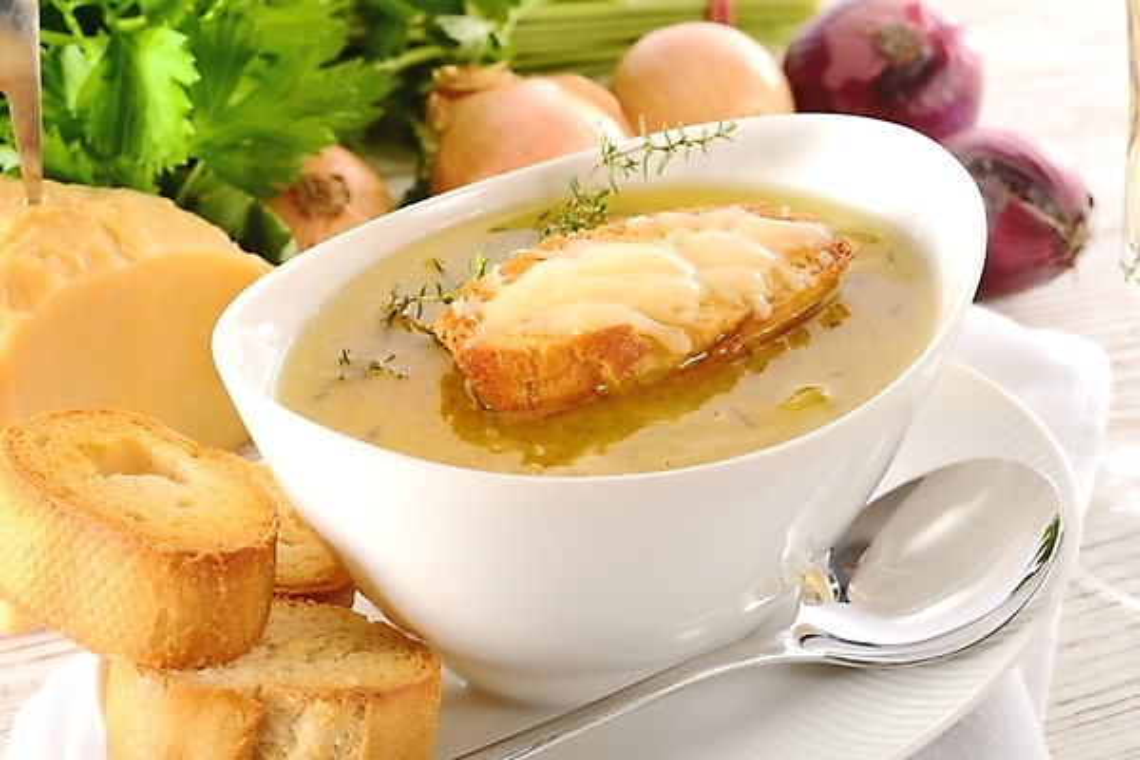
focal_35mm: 60
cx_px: 570
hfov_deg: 33.4
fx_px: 1900
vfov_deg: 22.6
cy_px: 380
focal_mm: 60
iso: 100
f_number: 16
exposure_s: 1/160
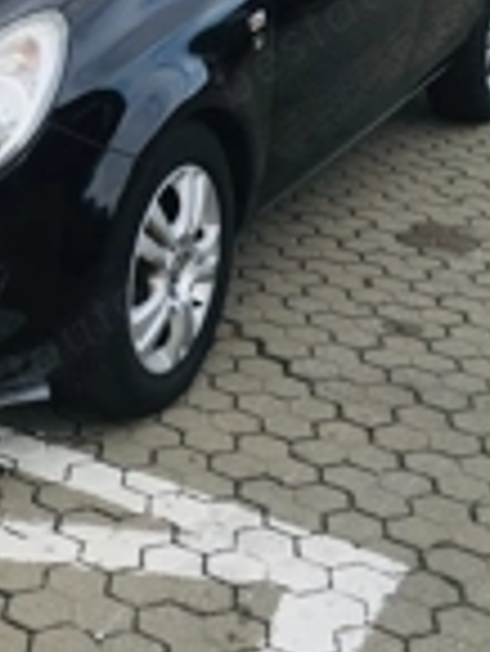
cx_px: -54
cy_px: 76
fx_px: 1508
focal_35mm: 80
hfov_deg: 17.8
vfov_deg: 23.8
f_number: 2.2
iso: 25
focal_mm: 4.15
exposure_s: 1/416
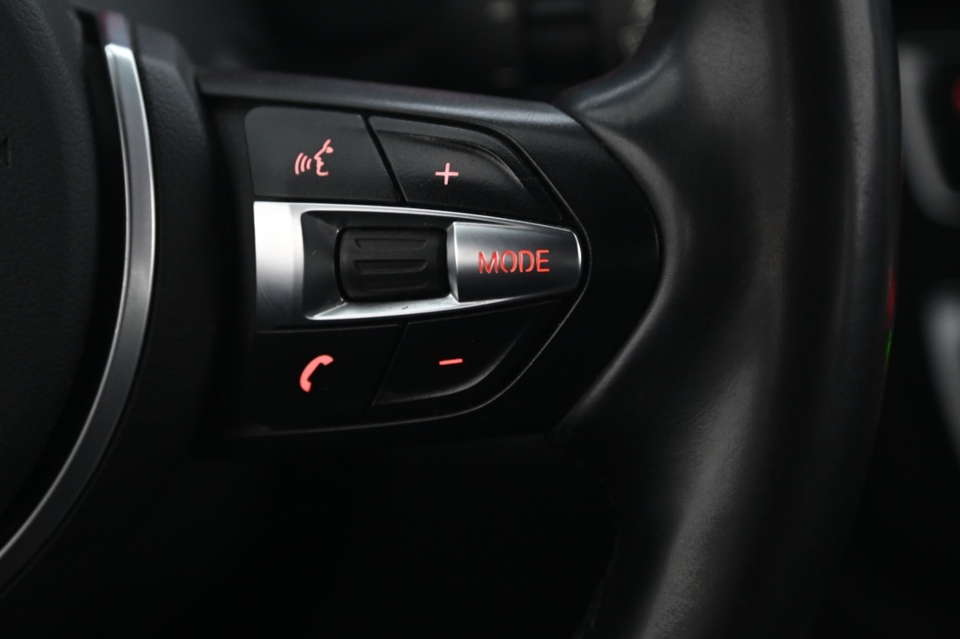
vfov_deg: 7.7
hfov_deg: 11.5
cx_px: 324
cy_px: 220
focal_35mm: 179
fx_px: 4769
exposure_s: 1/15
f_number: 4
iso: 2000
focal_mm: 120
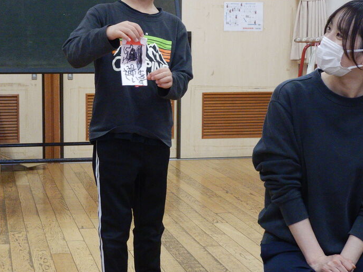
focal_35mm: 70
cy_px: 124
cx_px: 141
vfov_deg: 21.0
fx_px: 734
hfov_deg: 27.7
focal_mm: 8.5
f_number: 4.3
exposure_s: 1/15
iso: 200
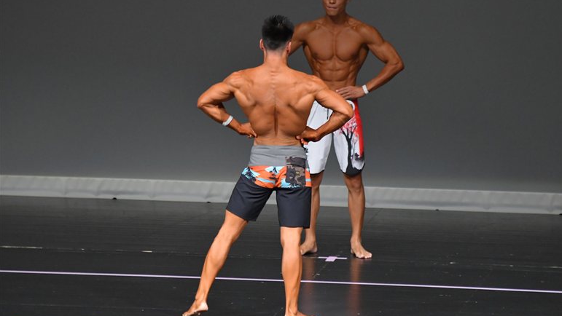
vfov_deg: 3.3
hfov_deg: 5.9
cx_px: 282
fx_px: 5410
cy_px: 162
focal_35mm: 363
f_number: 5.6
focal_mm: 230
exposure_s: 1/400
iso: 4000
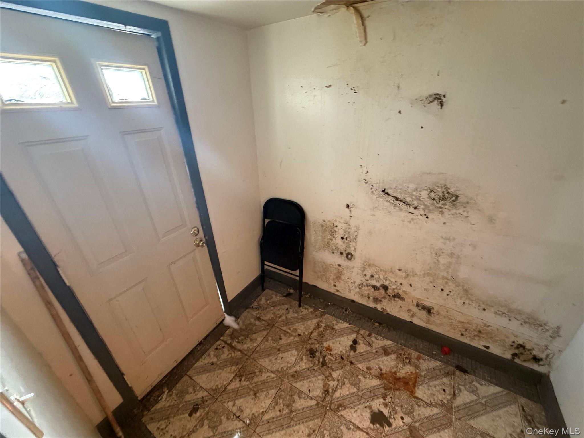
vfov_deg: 85.7
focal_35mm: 14
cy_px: 219
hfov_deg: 102.1
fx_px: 236
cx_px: 292
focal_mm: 2.22
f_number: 2.2
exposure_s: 1/47
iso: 320
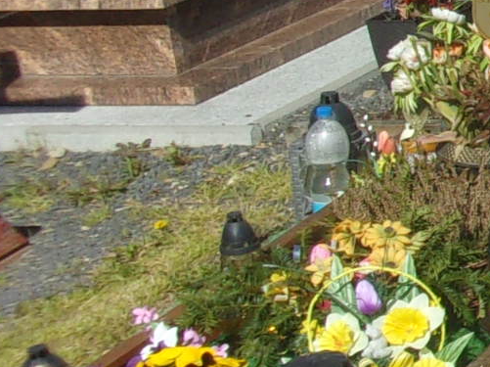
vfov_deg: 10.2
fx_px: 2051
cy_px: 76
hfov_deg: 11.2
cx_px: 1208
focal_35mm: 145
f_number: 10.8
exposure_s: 1/140
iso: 80
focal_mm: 5.1
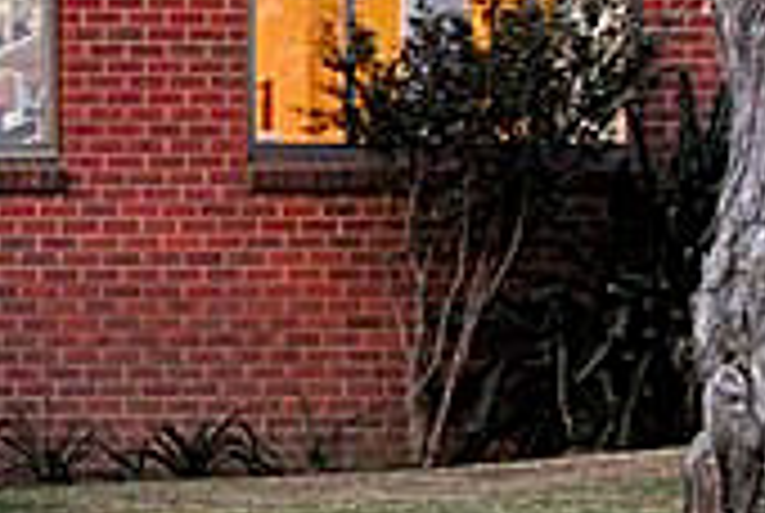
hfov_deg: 11.3
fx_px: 3597
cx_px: -580
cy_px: 90
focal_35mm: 169
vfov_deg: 8.1
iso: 100
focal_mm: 24
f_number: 7.1
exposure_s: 2
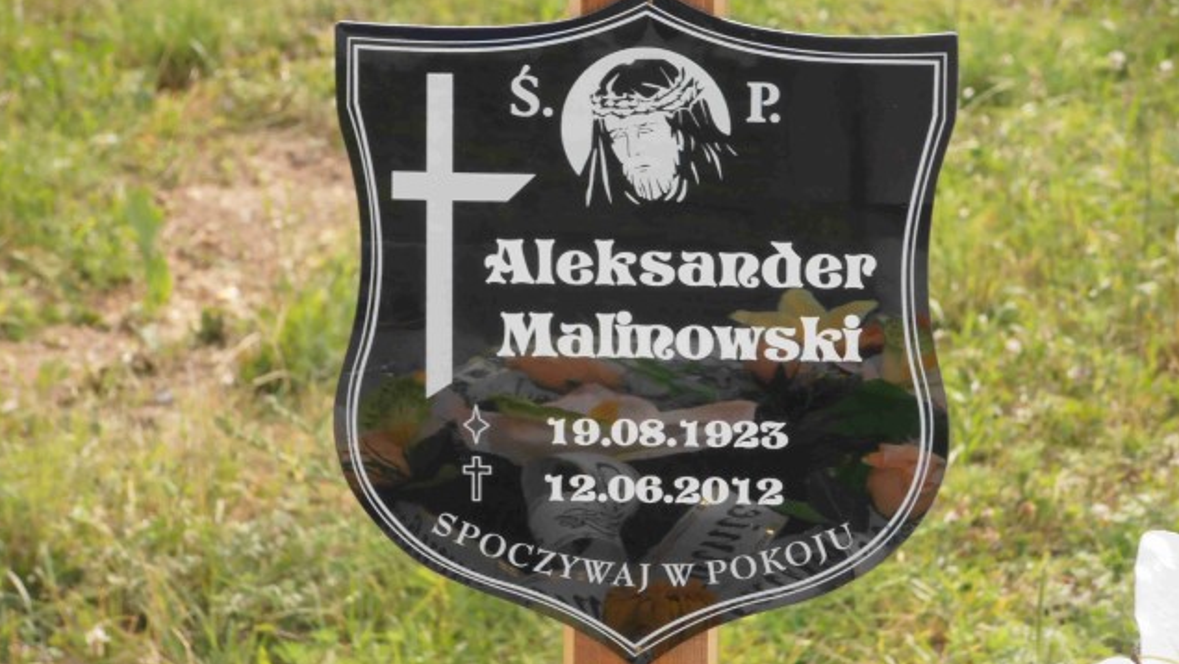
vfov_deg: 5.6
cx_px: 588
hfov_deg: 9.9
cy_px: 349
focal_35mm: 217
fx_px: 6785
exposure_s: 1/160
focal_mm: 35.05
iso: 80
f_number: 5.8
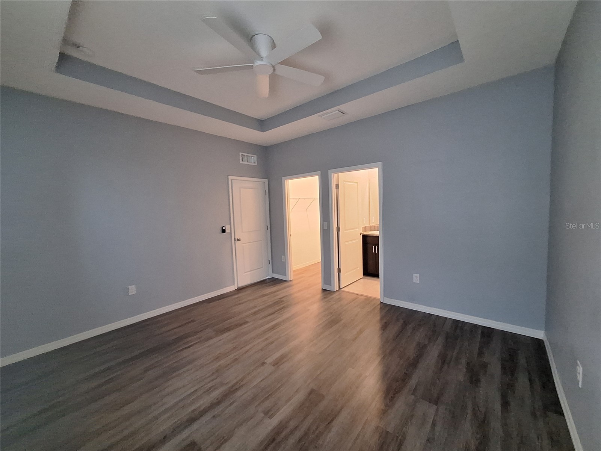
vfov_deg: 89.9
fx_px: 226
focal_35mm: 13
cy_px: 226
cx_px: 300
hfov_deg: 106.2
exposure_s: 1/24
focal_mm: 1.74
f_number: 2.2
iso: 320
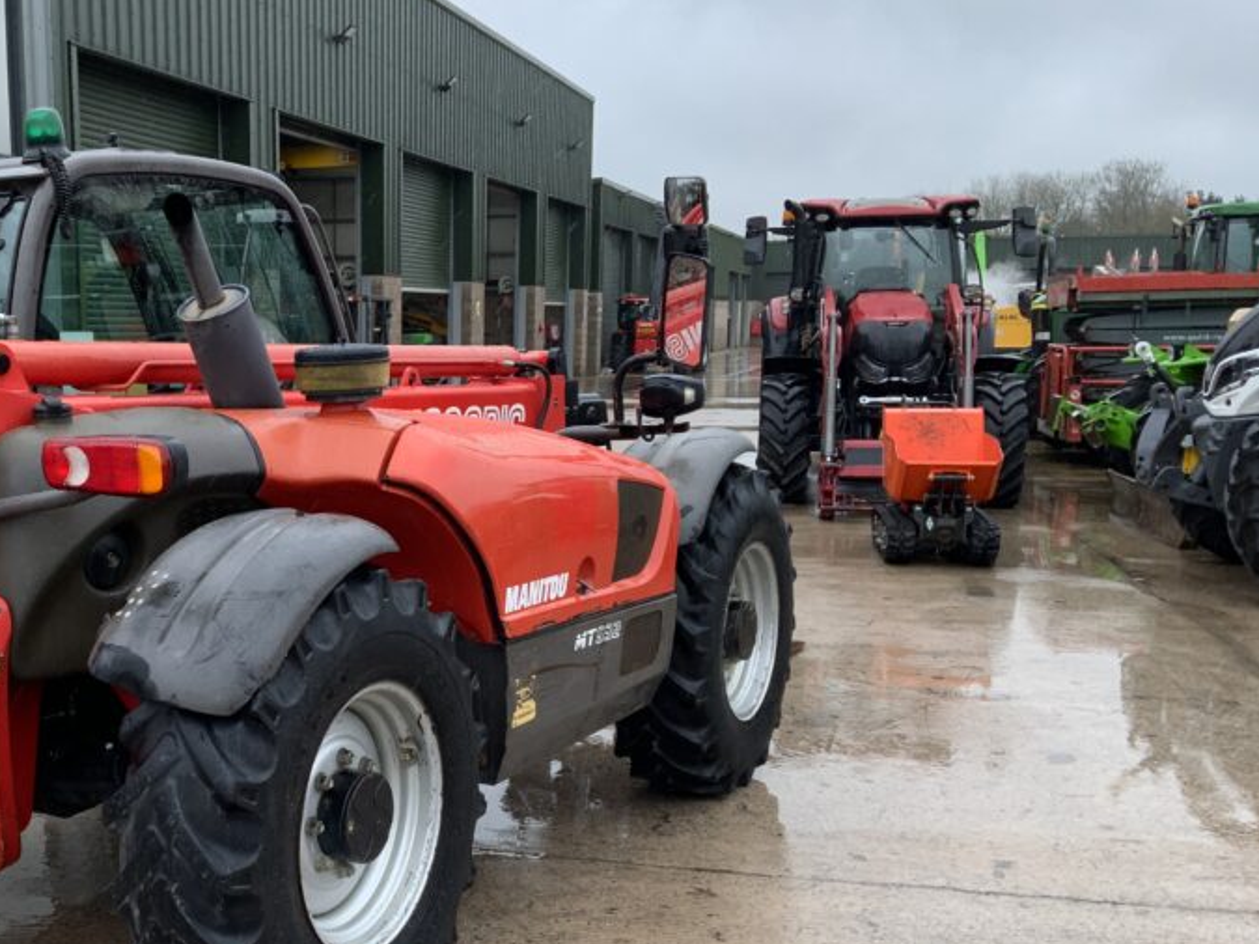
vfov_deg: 32.7
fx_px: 1600
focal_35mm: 44
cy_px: 582
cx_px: 319
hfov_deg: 41.7
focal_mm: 3
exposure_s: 1/122
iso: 16
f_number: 1.8
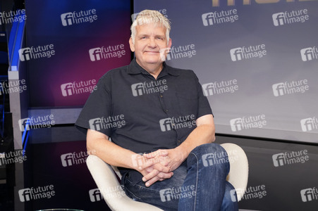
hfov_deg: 57.3
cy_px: 106
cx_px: 159
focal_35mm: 33
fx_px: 291
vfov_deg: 39.9
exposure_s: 1/125
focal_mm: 33
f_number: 5.6
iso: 2000
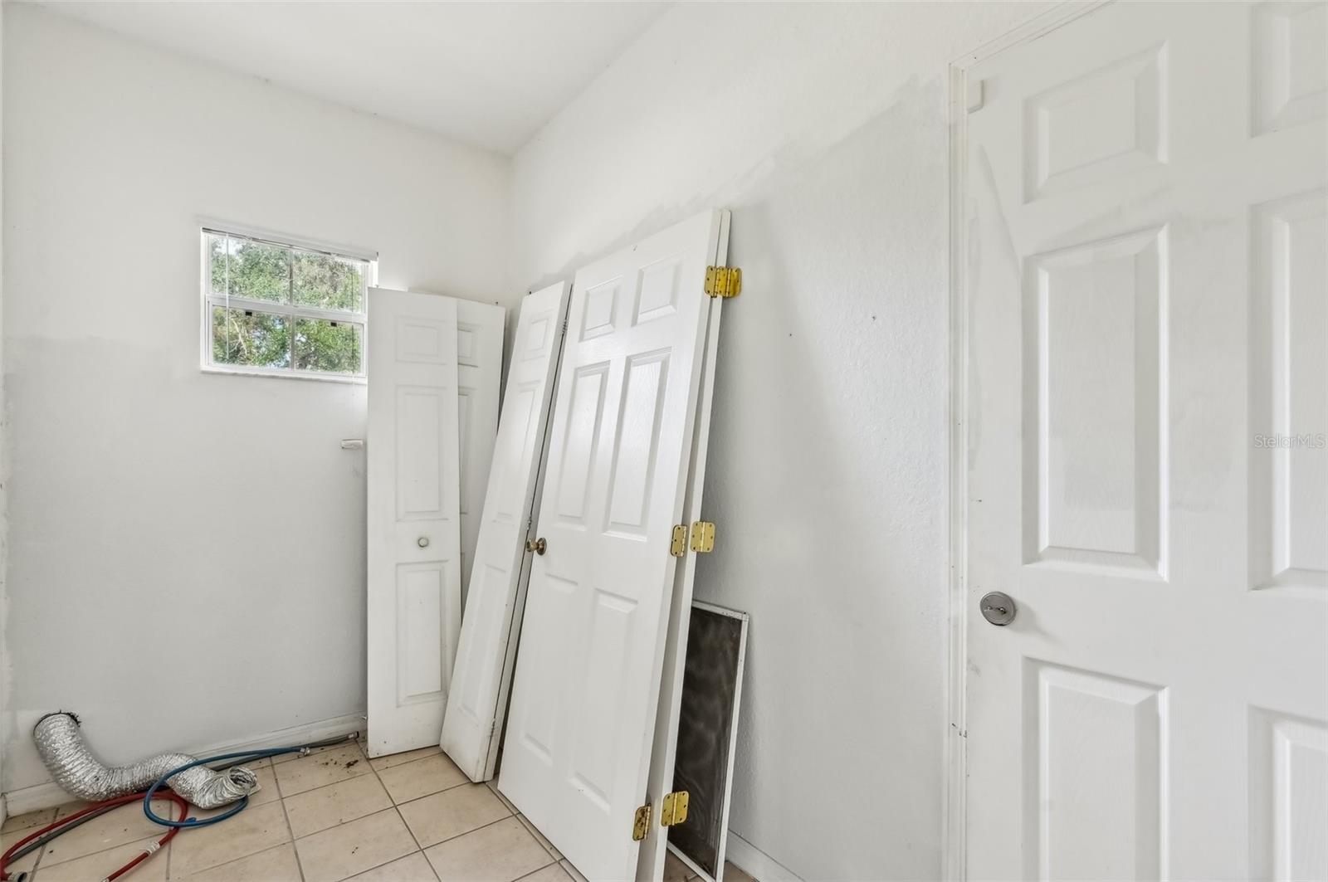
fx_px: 590
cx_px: 664
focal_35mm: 16
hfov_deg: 96.8
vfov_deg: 73.6
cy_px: 441
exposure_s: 1/15
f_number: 8
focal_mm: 16
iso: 400
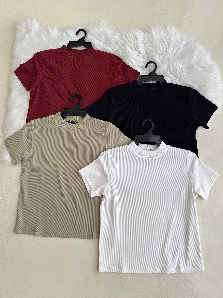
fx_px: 206
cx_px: 112
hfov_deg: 56.8
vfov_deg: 71.6
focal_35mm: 24
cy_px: 149
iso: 200
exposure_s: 1/121
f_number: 1.78
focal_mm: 6.86
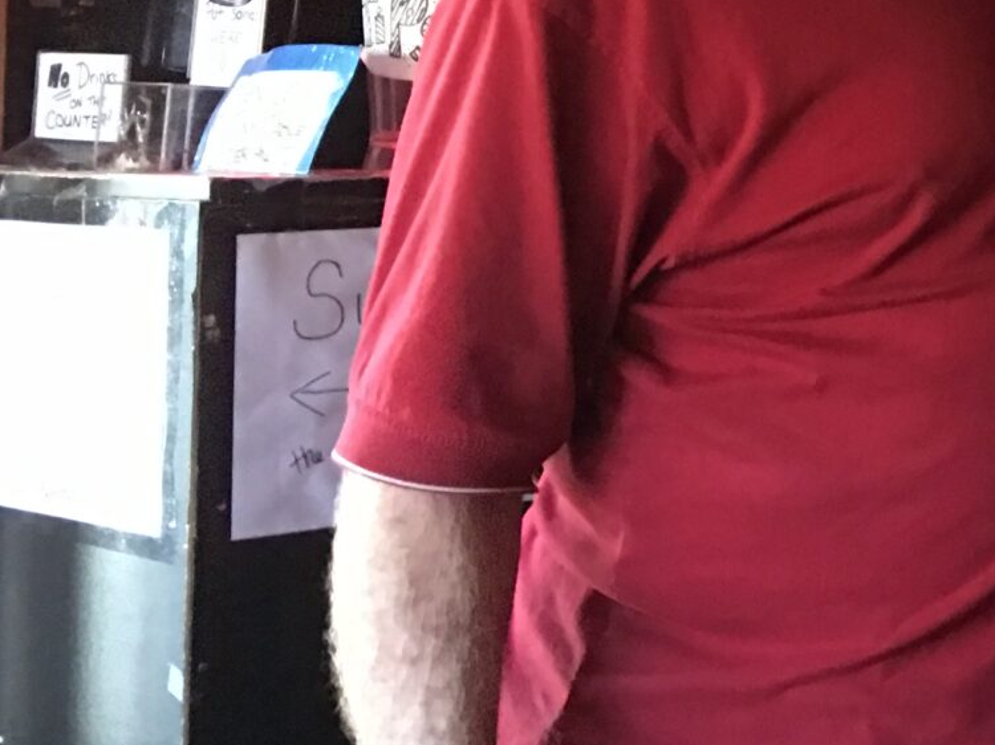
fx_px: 2845
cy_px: -30
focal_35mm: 99
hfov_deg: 17.0
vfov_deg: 14.6
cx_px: 1697
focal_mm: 4.15
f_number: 2.2
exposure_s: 1/4
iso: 64
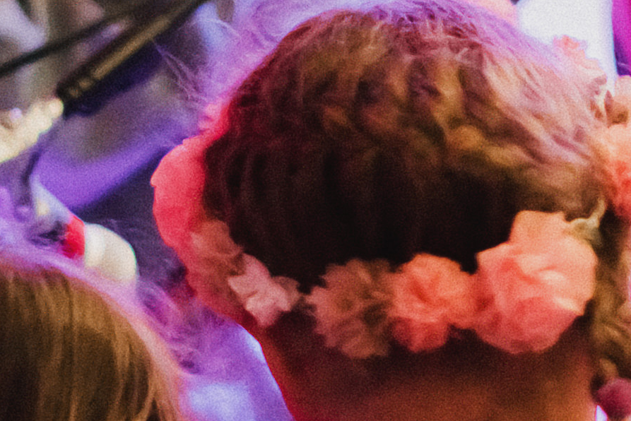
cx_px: 224
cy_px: -334
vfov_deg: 4.0
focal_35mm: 337
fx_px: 5908
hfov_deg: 6.1
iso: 5000
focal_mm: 50
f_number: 1.8
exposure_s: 1/125
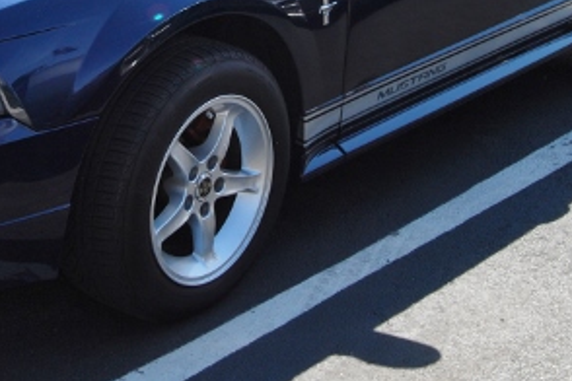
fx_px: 1350
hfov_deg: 23.7
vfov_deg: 15.7
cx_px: 144
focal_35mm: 85
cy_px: -23
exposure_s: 1/320
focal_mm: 26
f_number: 9
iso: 200
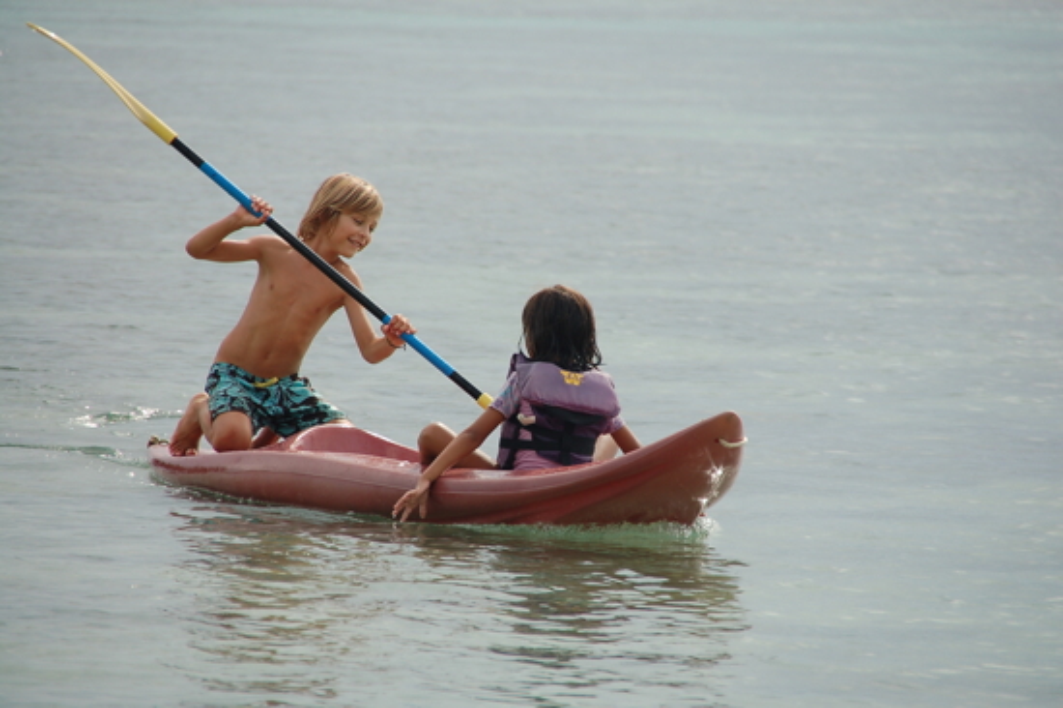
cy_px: 354
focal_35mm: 375
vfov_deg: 3.7
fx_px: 11066
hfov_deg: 5.5
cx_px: 532
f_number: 6.3
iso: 200
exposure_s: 1/400
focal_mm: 250
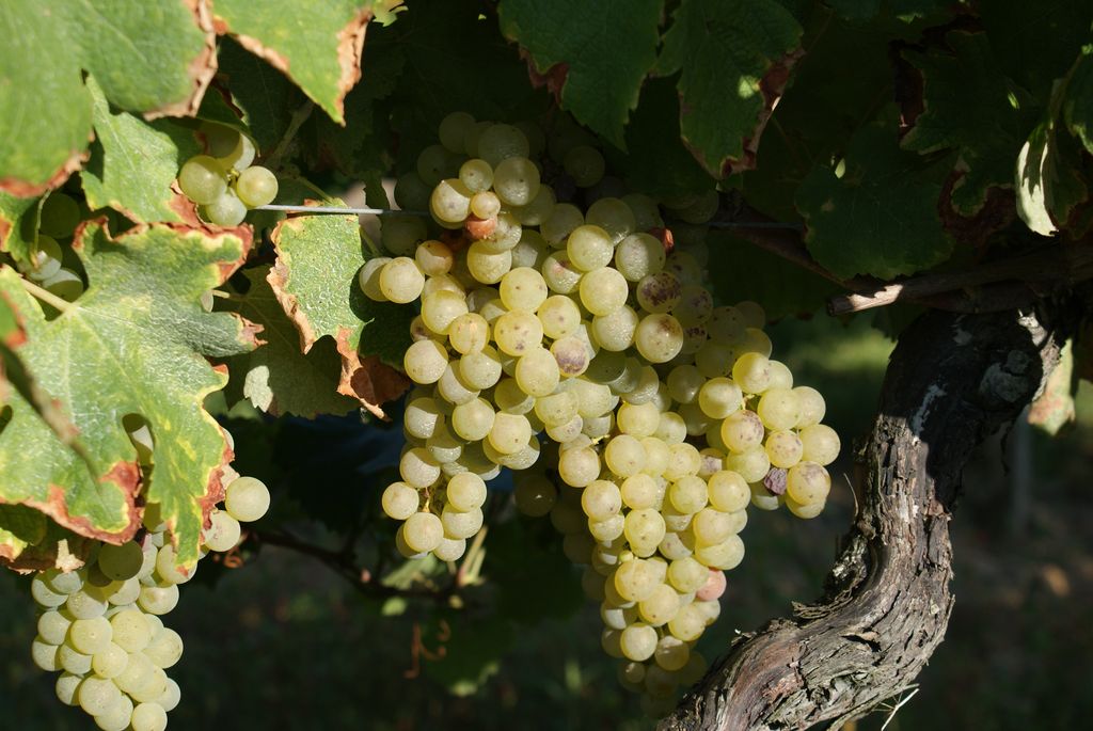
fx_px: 2279
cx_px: 546
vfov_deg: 18.2
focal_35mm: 75
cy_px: 366
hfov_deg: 27.0
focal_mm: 50
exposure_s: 1/250
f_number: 5.6
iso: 100
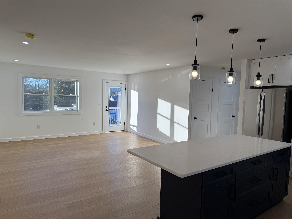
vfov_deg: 56.8
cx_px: 146
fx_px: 202
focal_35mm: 24
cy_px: 110
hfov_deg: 71.6
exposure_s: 1/567
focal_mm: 6.76
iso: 80
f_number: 1.78
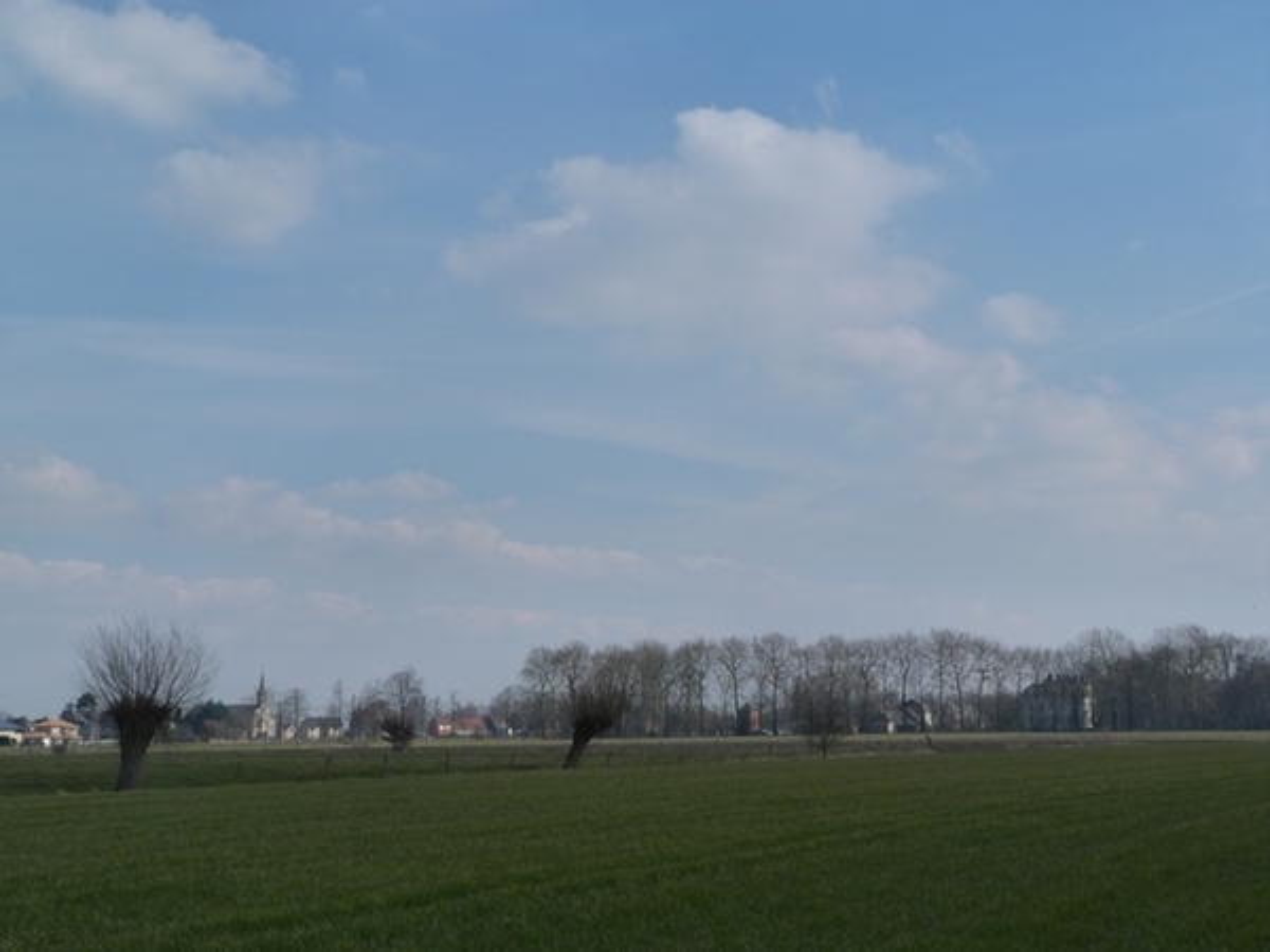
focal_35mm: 49
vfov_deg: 29.7
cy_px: 476
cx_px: 635
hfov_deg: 38.9
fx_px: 1798
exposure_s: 1/500
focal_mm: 8.7
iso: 125
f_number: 5.6
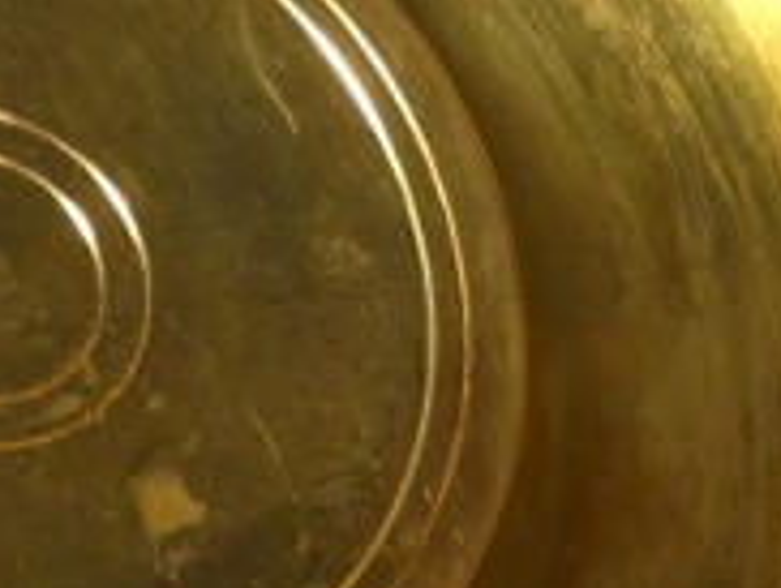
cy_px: 408
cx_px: 1013
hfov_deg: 5.6
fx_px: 7997
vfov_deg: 4.2
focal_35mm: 354
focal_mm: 11.3
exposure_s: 1/125
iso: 200
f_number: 4.2
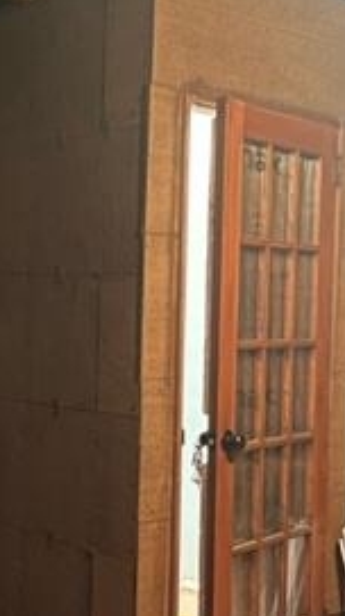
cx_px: 102
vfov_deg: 31.4
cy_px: 357
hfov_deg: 17.9
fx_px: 1092
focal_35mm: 67
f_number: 1.6
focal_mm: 5.1
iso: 640
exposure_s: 1/30
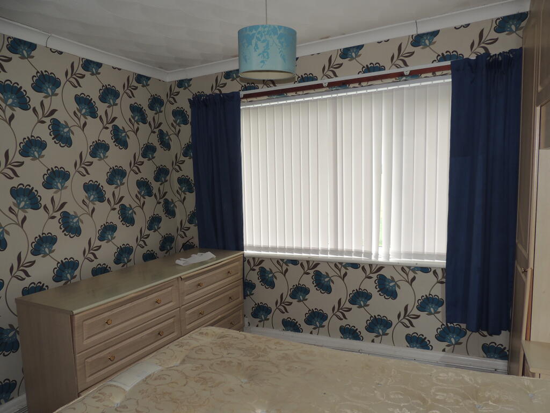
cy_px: 206
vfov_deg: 56.8
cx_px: 275
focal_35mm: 24
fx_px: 381
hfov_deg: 71.6
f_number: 3
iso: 100
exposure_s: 1/100
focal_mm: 4.3
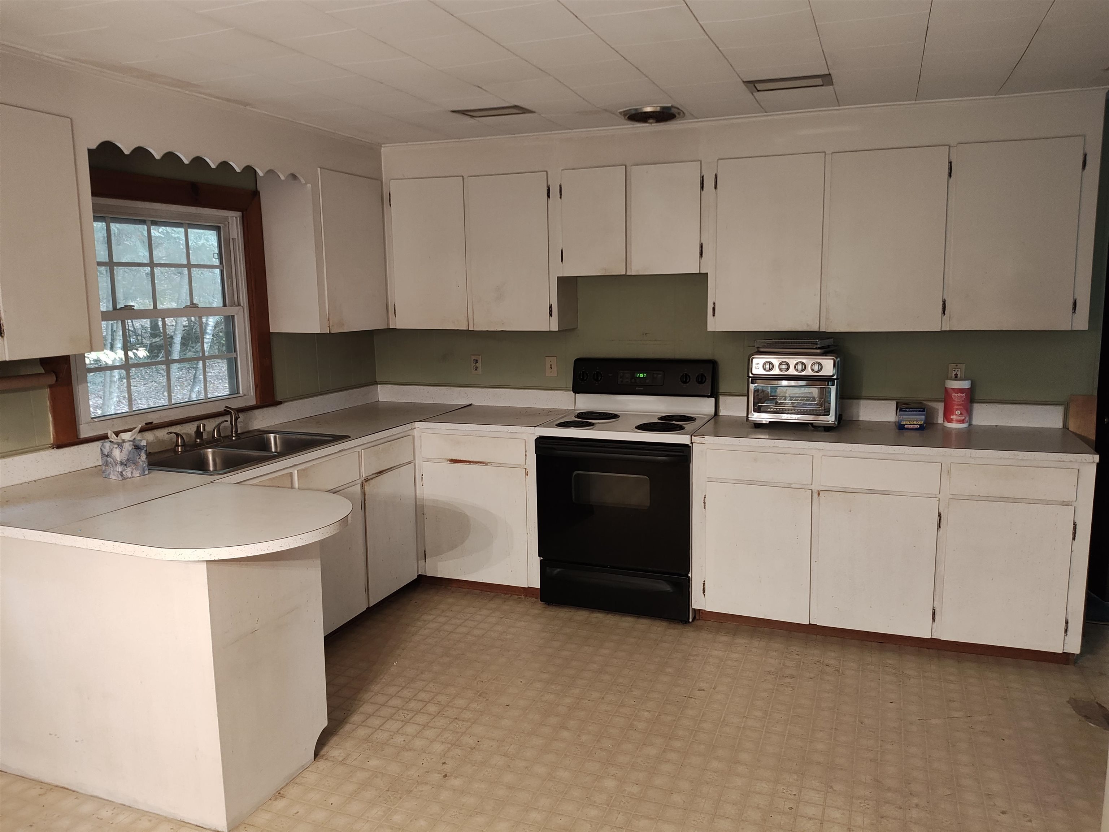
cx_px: 554
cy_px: 416
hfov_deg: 69.4
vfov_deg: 54.9
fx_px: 801
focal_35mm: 25
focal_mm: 4.15
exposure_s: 1/30
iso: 764
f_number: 1.5
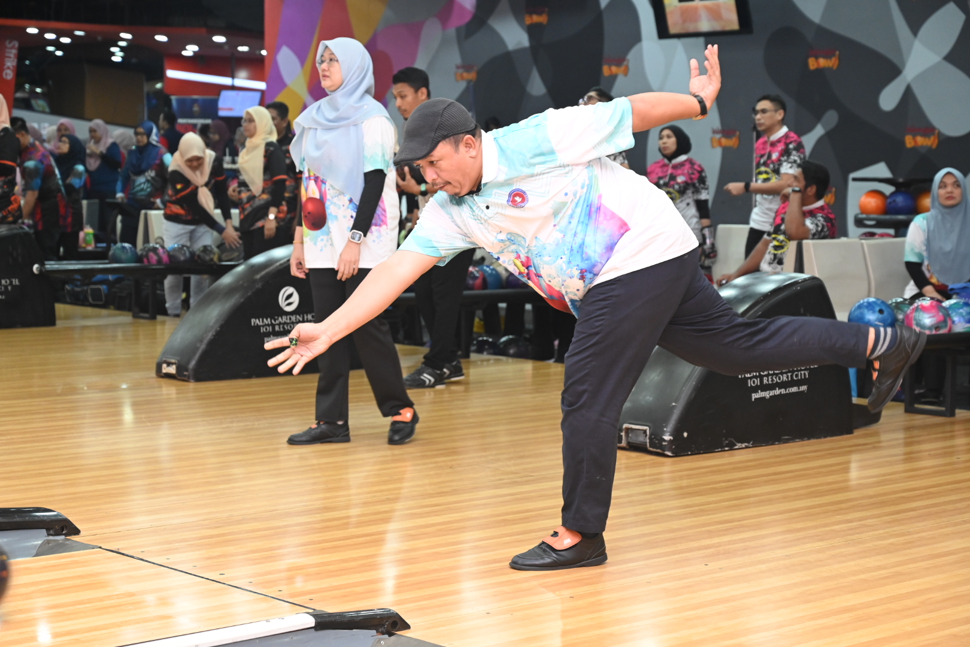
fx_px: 1886
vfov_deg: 19.5
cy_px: 324
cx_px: 485
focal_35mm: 70
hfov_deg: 28.8
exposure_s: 1/200
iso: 3200
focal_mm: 70
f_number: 5.6
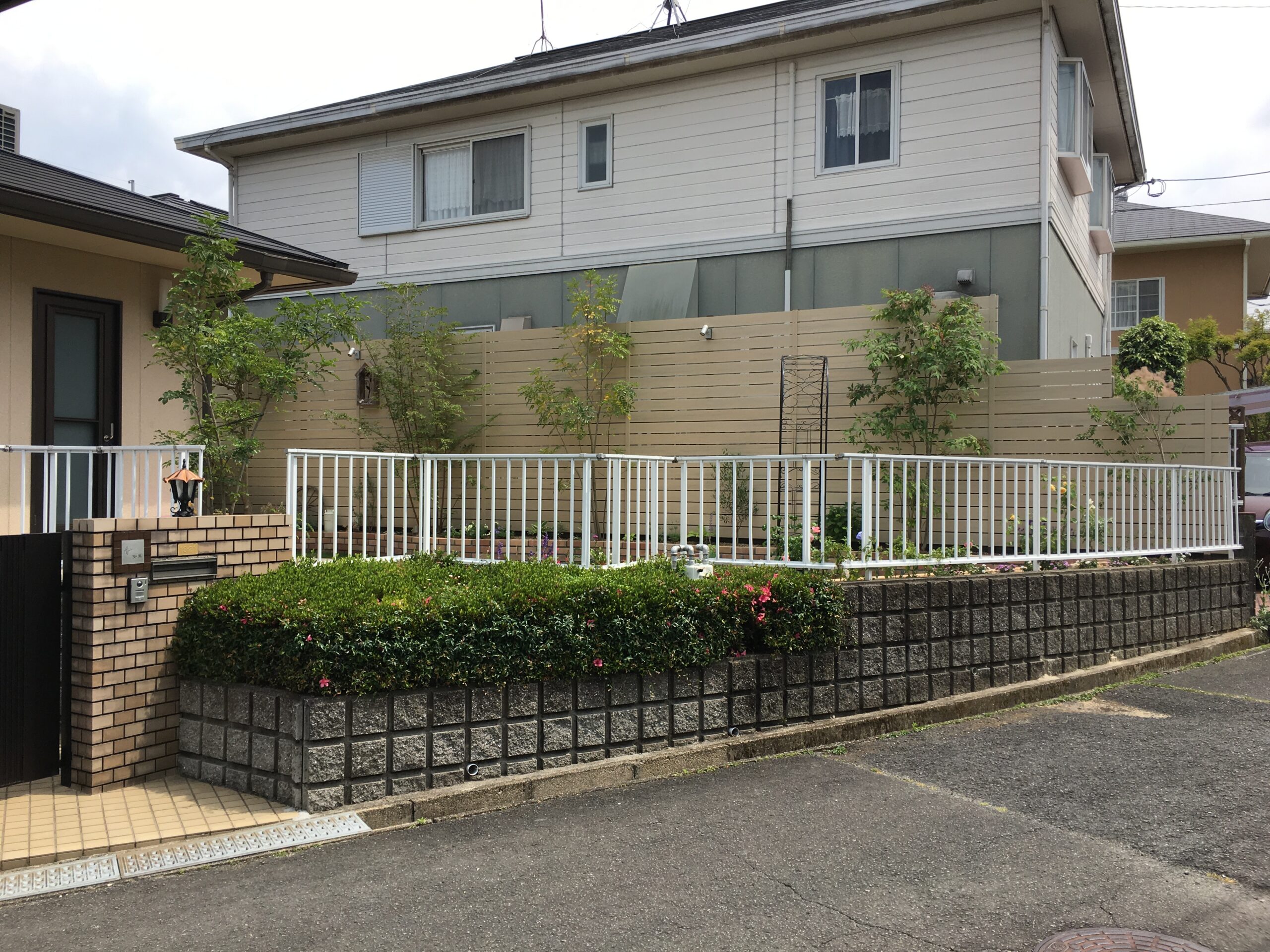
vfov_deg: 48.2
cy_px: 476
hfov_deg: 61.7
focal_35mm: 29
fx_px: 1064
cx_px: 635
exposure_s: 1/1083
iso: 25
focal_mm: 4.15
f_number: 2.2
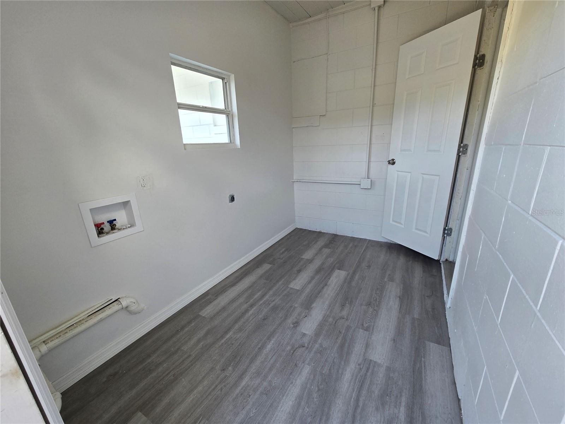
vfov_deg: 89.9
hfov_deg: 106.2
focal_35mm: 13
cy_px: 212
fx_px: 212
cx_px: 282
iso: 100
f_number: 2.2
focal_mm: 2.2
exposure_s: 1/120
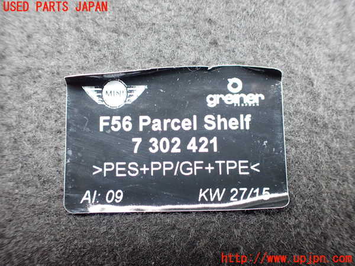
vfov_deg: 46.8
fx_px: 308
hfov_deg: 60.0
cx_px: 178
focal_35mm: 30
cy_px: 133
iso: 800
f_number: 2.3
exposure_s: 1/100
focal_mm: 5.4
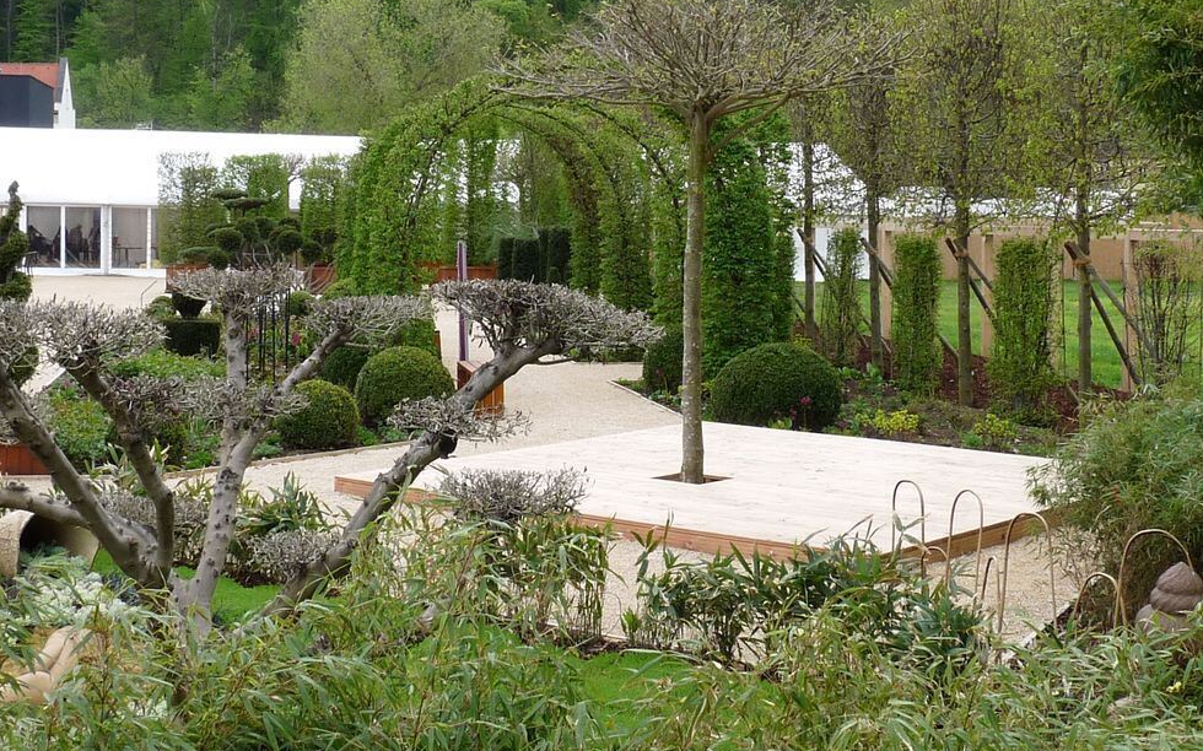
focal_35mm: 53
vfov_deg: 24.4
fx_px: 1737
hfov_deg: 38.2
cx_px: 604
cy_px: 304
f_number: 5
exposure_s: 1/200
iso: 100
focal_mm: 4.8
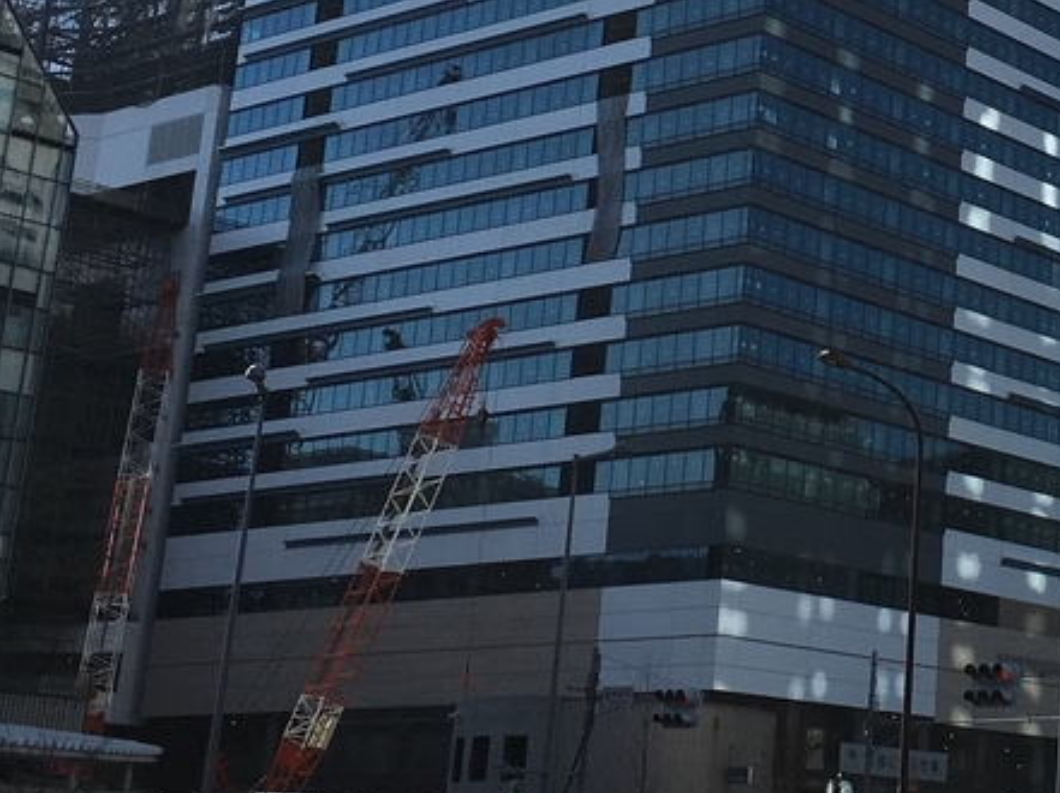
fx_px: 2417
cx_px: 1055
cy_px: 159
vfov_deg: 18.5
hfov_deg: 23.7
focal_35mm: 79
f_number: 2.2
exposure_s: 1/2849
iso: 25
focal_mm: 4.15
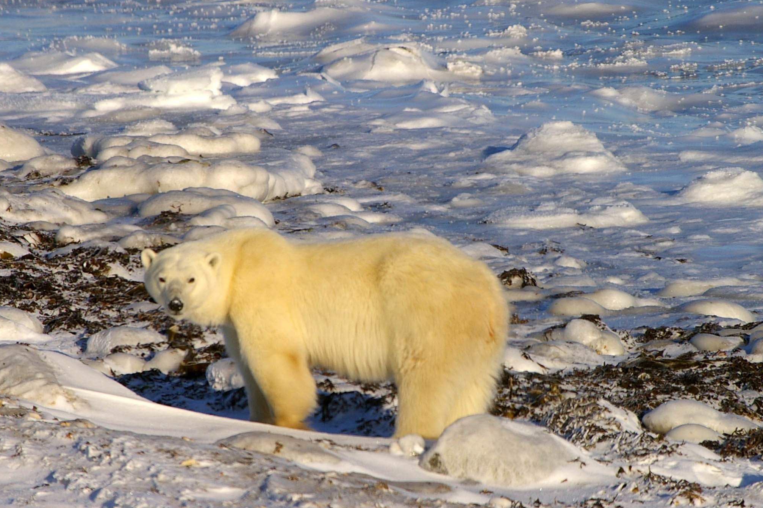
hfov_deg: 4.6
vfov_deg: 3.1
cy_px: 256
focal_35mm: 448
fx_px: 9486
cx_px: 434
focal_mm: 200
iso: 200
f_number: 9.5
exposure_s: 1/500
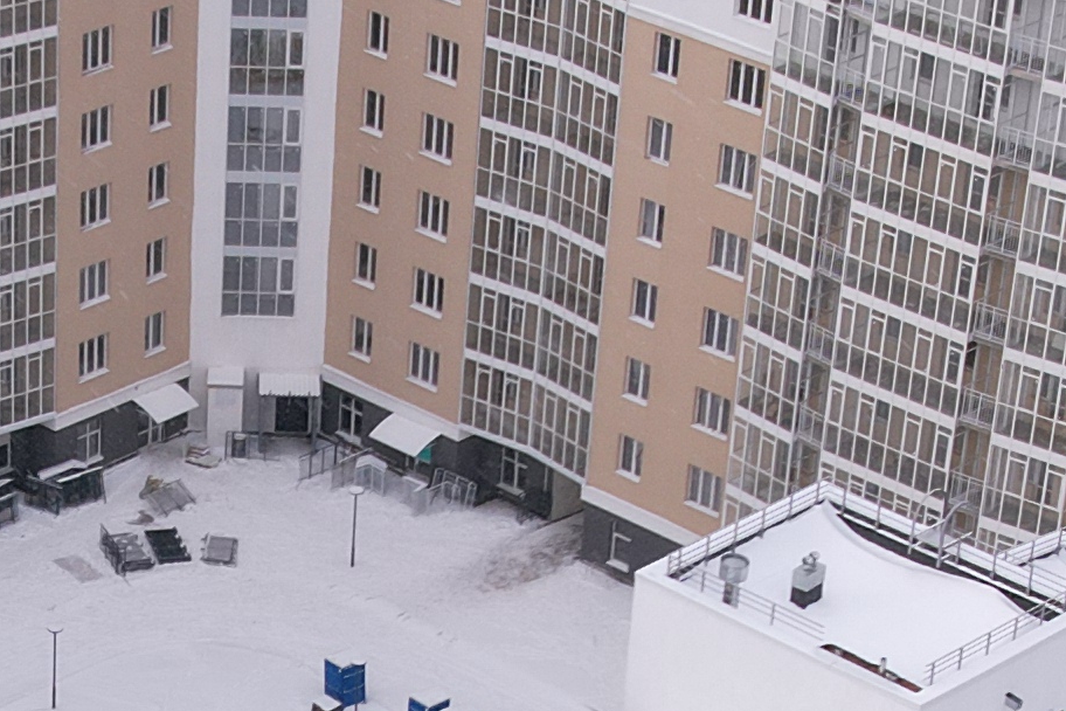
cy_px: 933
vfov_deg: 10.2
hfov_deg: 15.3
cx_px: 101
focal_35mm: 132
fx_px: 3908
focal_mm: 8.38
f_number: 2.8
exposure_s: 1/80
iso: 100
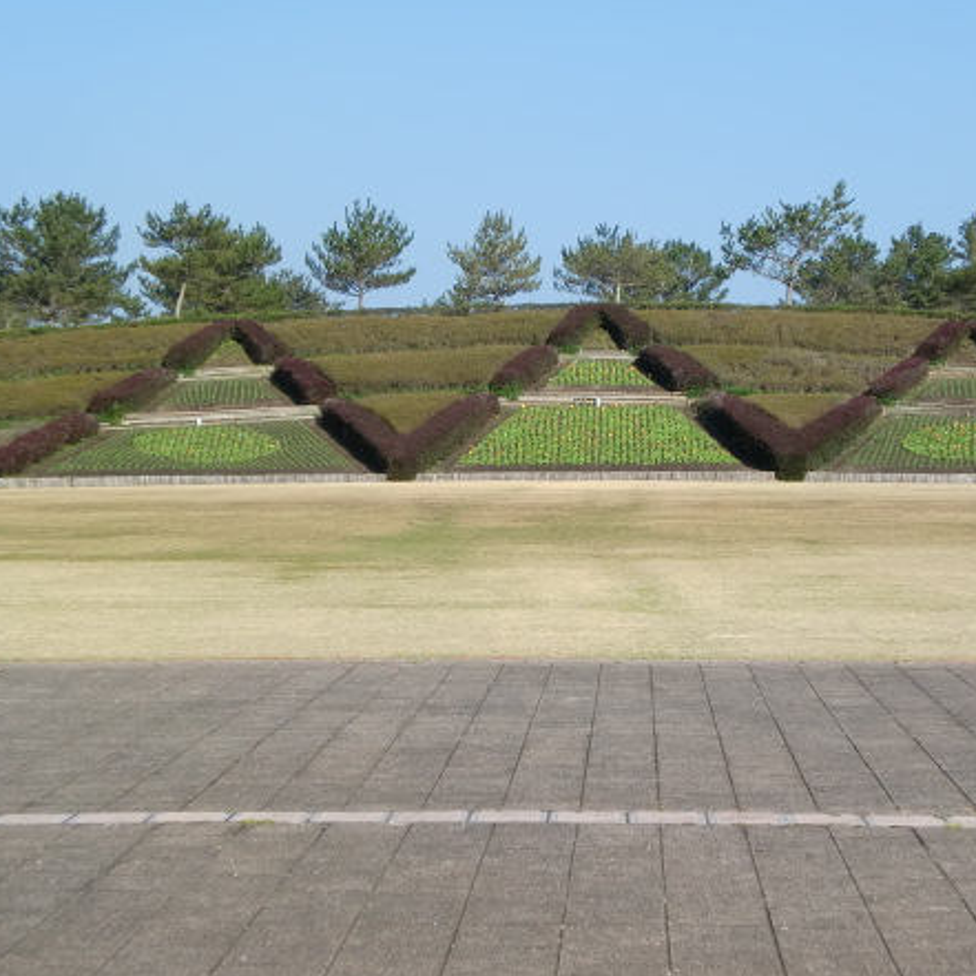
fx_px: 2903
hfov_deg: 19.1
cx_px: 575
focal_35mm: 91
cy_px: 487
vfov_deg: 19.1
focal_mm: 12.47
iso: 64
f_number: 4.5
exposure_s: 1/400
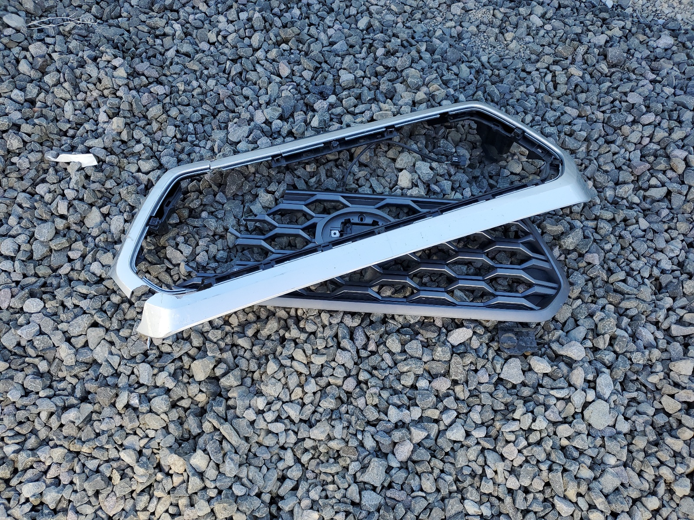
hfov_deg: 67.3
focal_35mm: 26
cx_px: 347
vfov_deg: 53.1
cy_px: 260
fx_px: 521
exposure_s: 1/294
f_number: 1.5
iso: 50
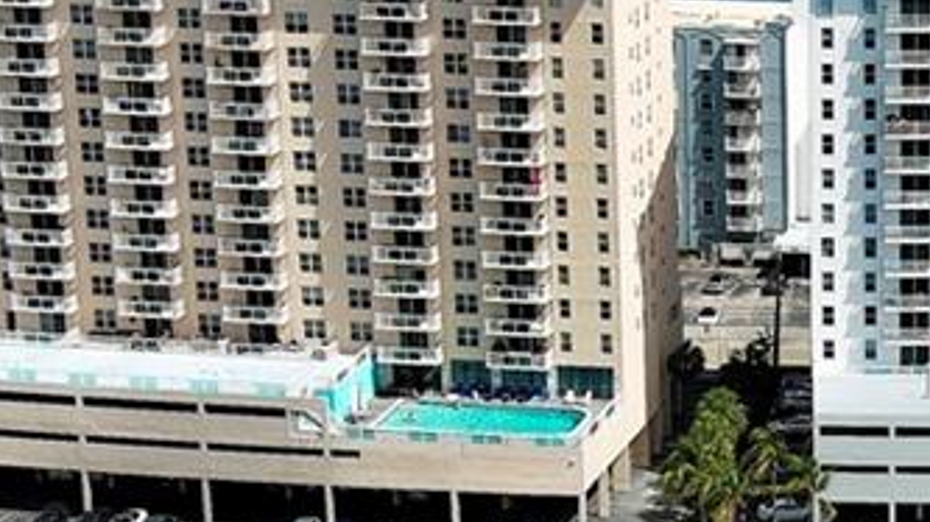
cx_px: 977
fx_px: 3599
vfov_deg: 8.2
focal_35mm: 146
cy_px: 592
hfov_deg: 14.4
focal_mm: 10.57
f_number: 2.8
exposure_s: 1/1613
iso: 100
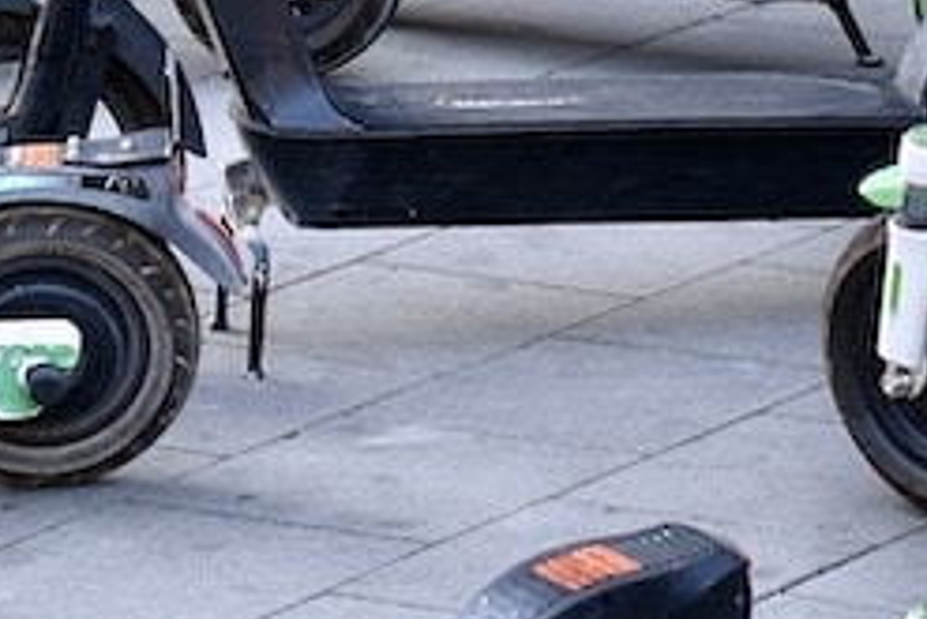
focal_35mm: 228
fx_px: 5874
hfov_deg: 8.9
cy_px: 38
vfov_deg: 6.0
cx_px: -323
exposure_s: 1/125
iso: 400
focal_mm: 55
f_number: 5.6
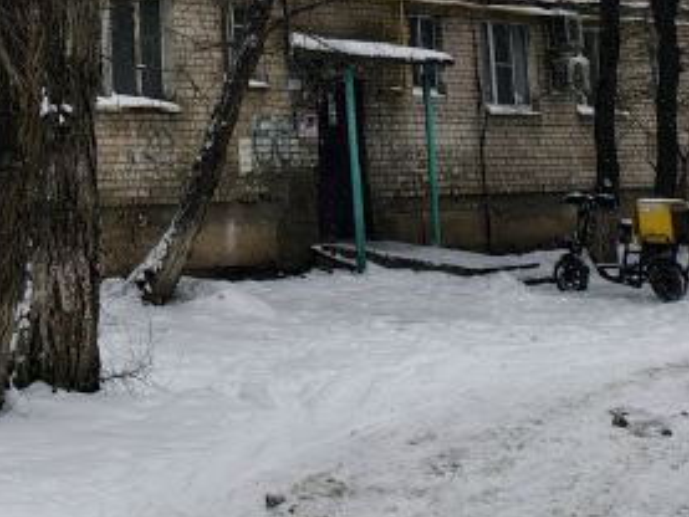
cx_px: -321
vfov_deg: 12.3
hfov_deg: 16.7
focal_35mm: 108
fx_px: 2151
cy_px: -474
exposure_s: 1/1096
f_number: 1.57
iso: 72
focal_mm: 6.54
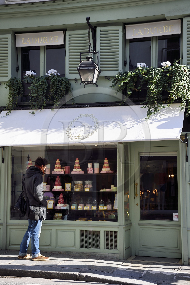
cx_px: 95
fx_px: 491
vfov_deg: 32.4
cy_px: 142
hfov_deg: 21.9
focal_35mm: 62
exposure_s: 1/320
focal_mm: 62
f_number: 5.6
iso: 200
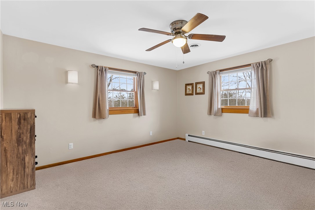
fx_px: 149
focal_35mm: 17
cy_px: 105
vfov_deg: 70.4
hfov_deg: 93.3
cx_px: 158
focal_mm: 17
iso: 250
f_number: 9
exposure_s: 2.5
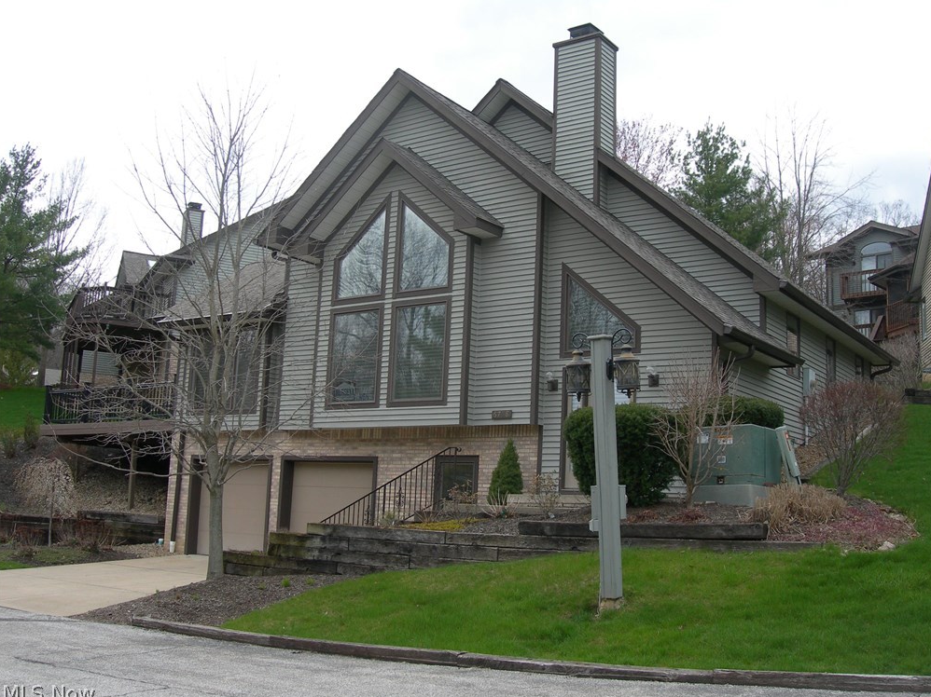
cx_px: 475
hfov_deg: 47.9
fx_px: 1049
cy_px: 350
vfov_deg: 36.8
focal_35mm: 39
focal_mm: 7.8
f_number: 4.8
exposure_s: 1/170
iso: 50
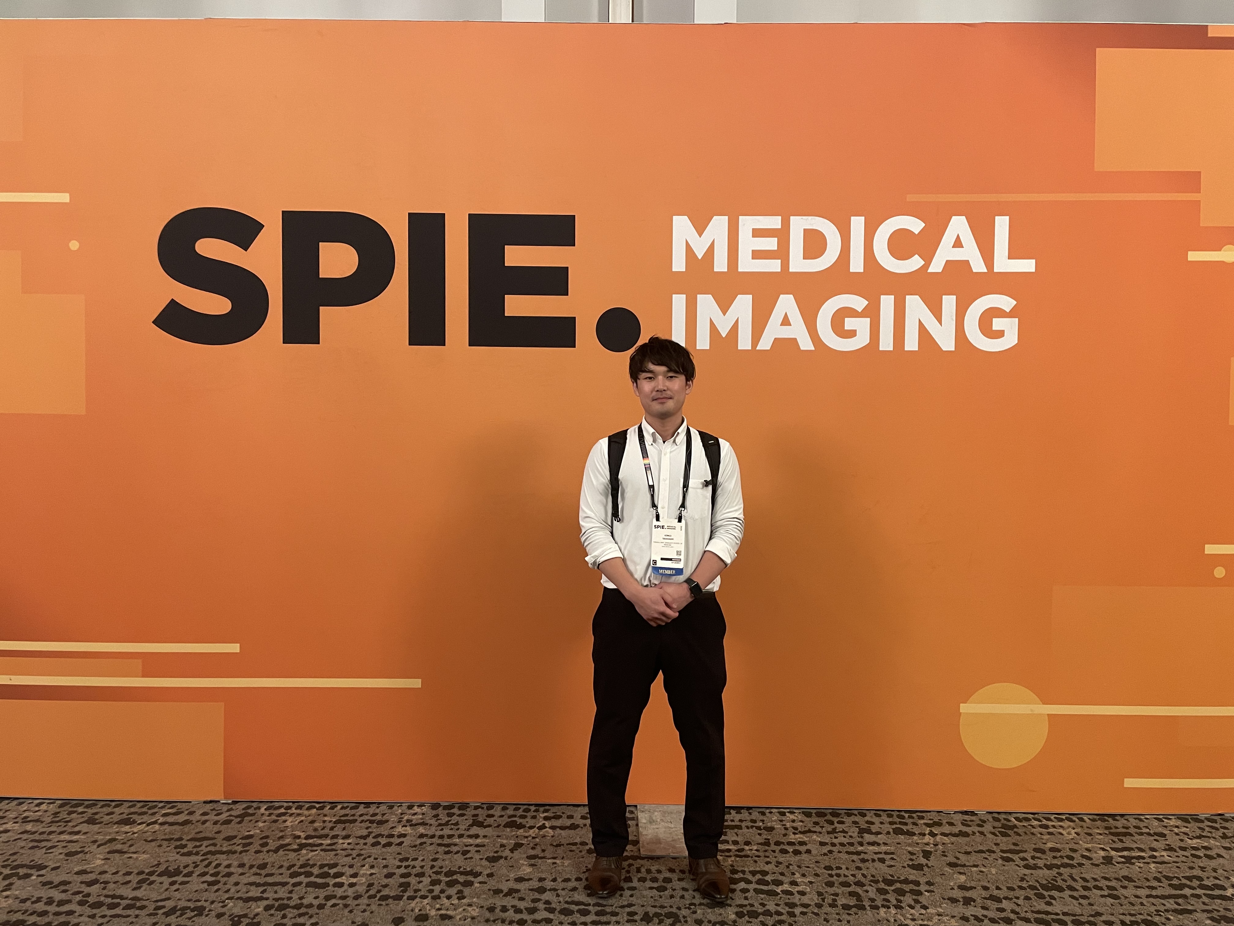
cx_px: 617
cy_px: 463
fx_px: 927
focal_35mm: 26
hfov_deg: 67.3
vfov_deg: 53.1
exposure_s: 1/60
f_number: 1.6
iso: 320
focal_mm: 4.2
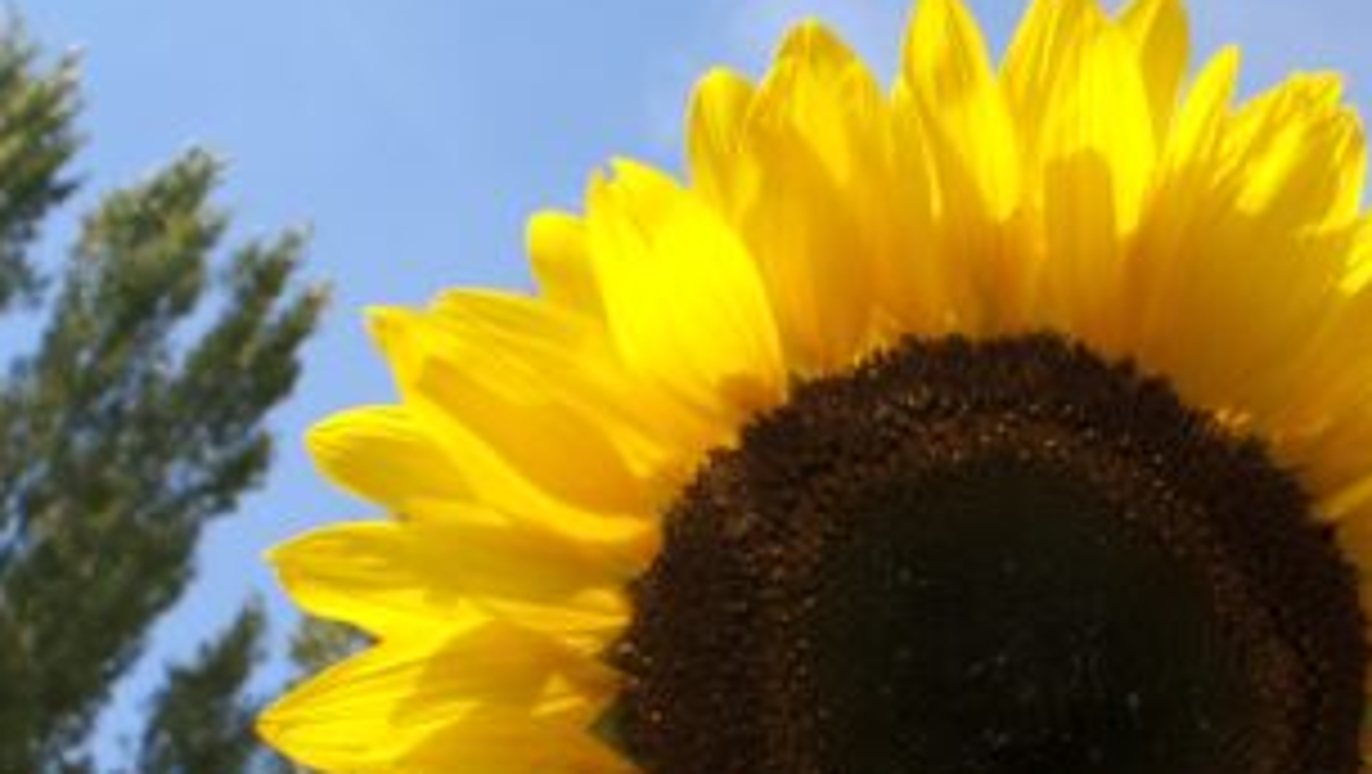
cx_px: 1017
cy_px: 734
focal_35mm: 68
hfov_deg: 30.5
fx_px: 2475
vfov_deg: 17.4
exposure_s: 1/80
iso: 100
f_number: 11
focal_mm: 22
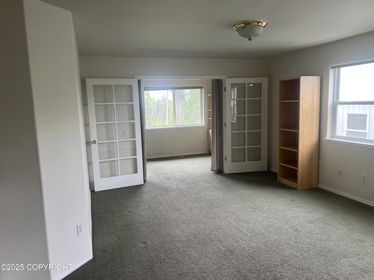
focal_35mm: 26
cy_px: 140
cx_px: 187
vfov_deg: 53.1
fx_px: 281
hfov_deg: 67.3
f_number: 1.5
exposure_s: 1/120
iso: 100
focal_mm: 5.7
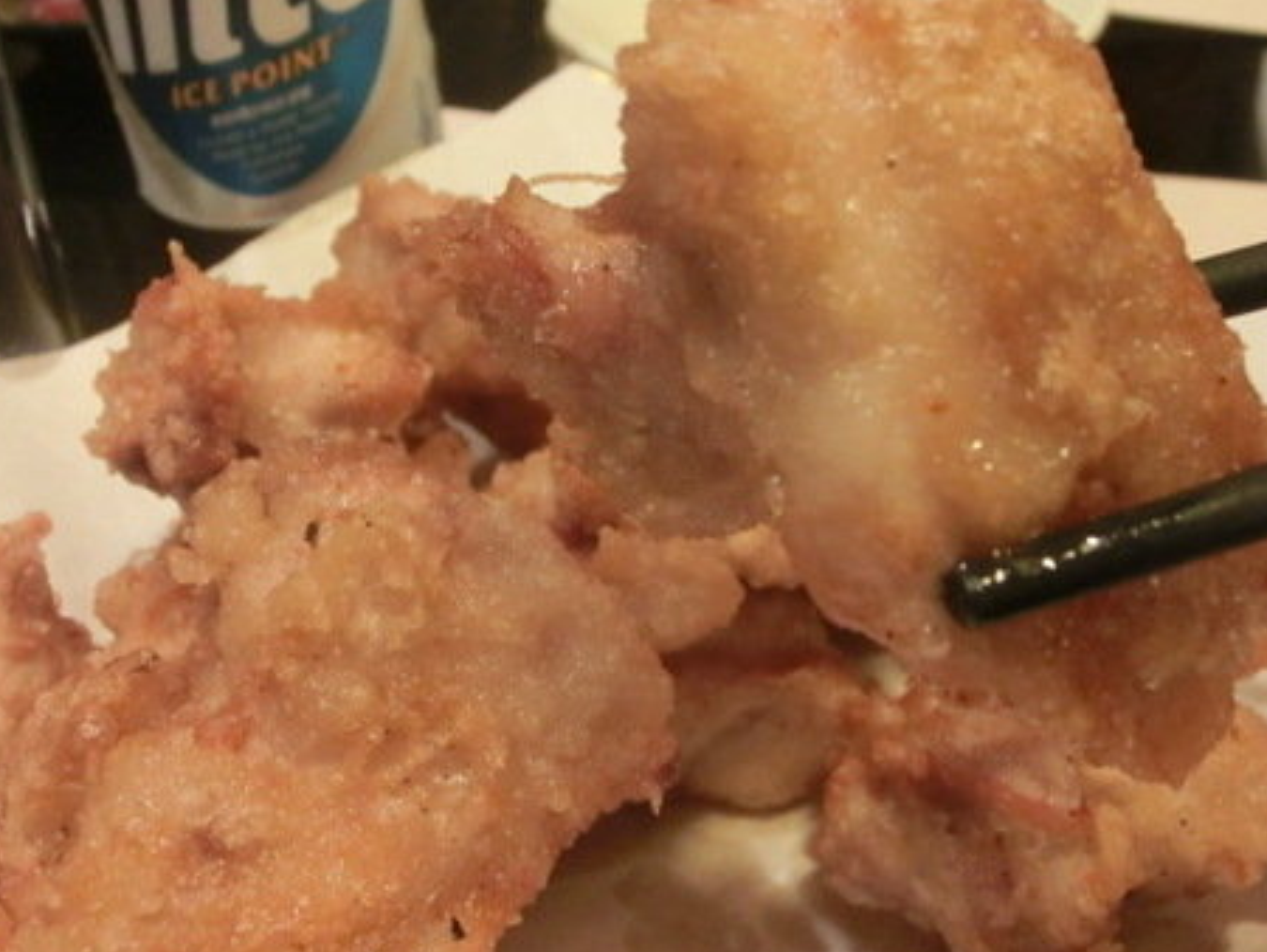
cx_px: 715
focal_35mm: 44
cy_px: 361
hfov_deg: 42.8
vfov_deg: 32.8
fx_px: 1611
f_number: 3.7
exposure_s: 1/50
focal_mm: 5.86
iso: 800
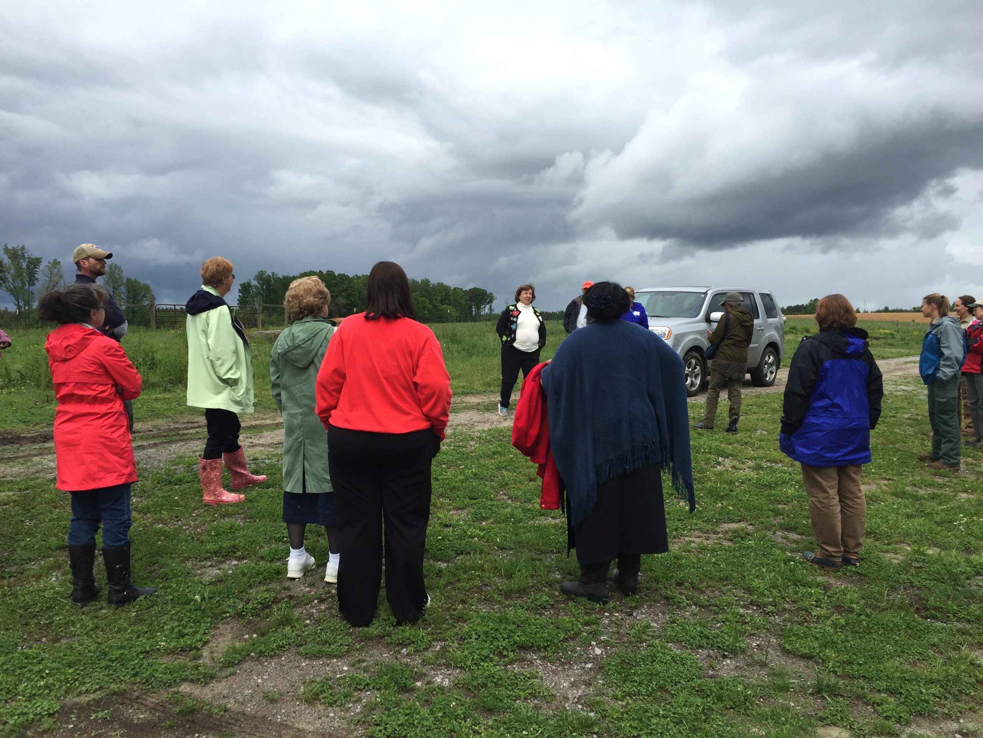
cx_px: 492
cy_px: 369
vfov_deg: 48.2
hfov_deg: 61.7
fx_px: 824
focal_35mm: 29
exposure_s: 1/1883
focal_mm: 4.15
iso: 32
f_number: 2.2
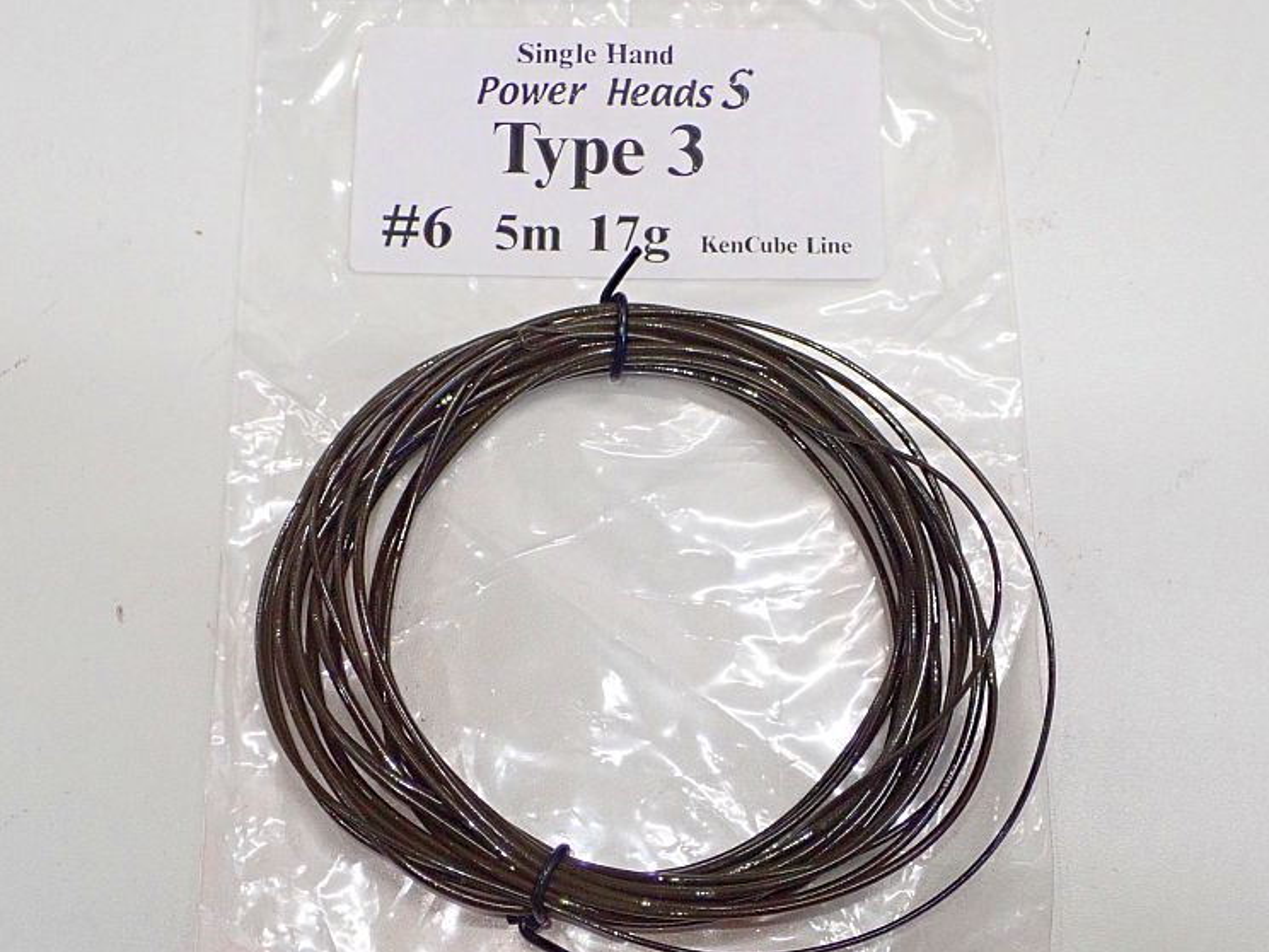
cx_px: 641
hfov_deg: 43.9
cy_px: 485
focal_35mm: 43
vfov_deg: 33.6
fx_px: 1576
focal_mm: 7.34
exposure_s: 1/50
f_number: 4
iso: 800
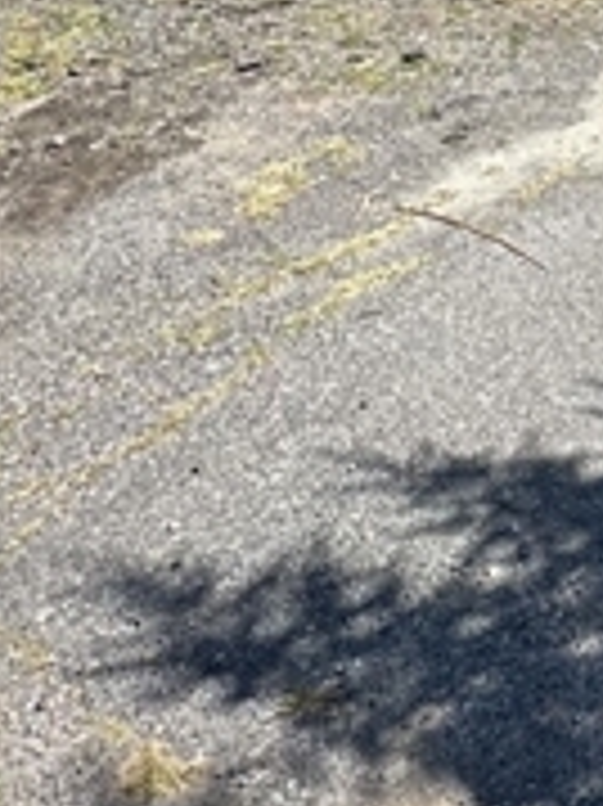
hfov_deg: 22.3
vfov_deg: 25.2
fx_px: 1395
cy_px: -374
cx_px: 742
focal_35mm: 60
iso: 40
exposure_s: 1/955
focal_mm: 2.22
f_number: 2.2
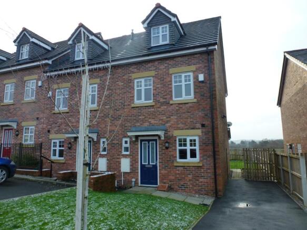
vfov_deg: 56.8
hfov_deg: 71.6
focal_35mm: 24
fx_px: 213
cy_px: 115
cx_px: 154
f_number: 4
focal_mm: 4.3
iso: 160
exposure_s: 1/160
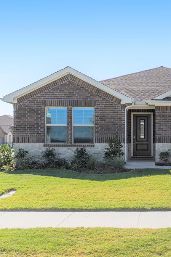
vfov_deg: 47.4
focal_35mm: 41
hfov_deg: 30.5
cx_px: 167
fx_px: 292
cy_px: 129
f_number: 8
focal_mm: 18
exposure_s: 1/500
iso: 100
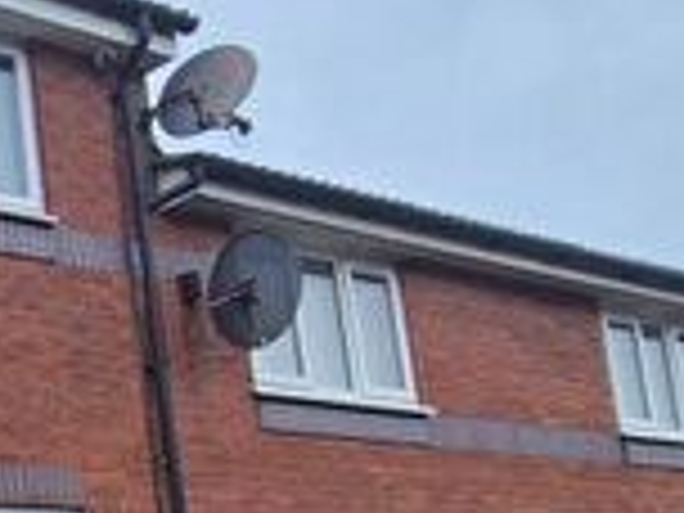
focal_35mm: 60
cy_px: 628
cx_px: -540
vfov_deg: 22.4
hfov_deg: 21.4
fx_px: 1186
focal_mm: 2.2
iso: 50
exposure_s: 1/251
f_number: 2.2
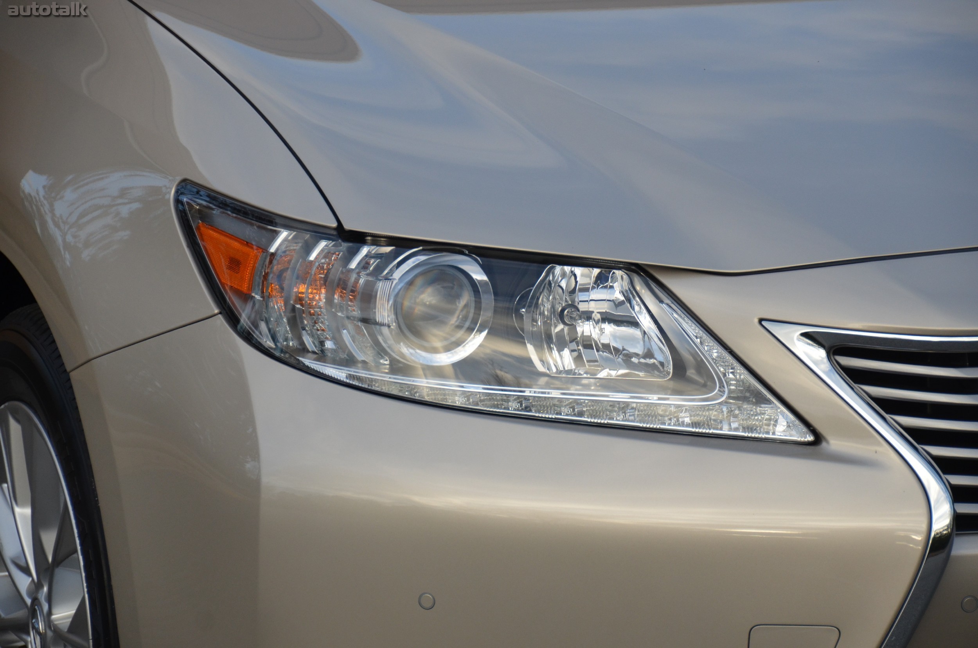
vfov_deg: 7.6
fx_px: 4880
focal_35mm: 180
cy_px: 324
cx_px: 489
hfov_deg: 11.4
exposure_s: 1/1000
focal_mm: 120
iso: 640
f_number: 5.3
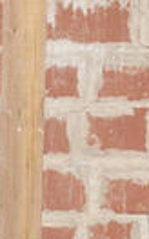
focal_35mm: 373
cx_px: 316
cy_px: 235
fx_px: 2421
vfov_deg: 5.6
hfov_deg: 3.5
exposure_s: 1/320
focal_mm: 50
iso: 200
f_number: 9
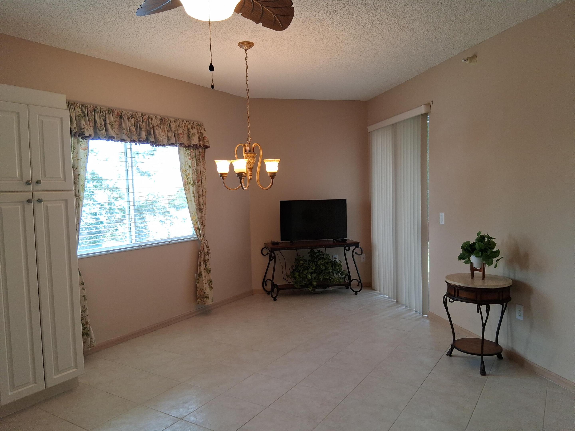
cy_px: 216
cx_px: 288
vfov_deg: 53.1
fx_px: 432
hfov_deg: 67.3
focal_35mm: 26
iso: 100
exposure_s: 1/100
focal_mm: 3.98
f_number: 1.8
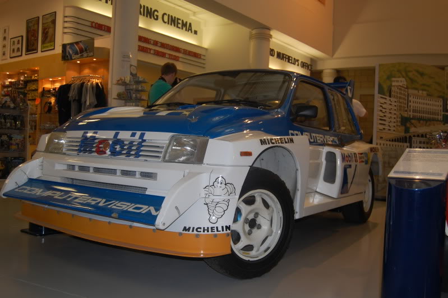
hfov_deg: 57.3
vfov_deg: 39.9
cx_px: 224
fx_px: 410
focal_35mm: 33
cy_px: 149
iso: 400
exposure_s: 1/60
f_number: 3.8
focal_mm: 22
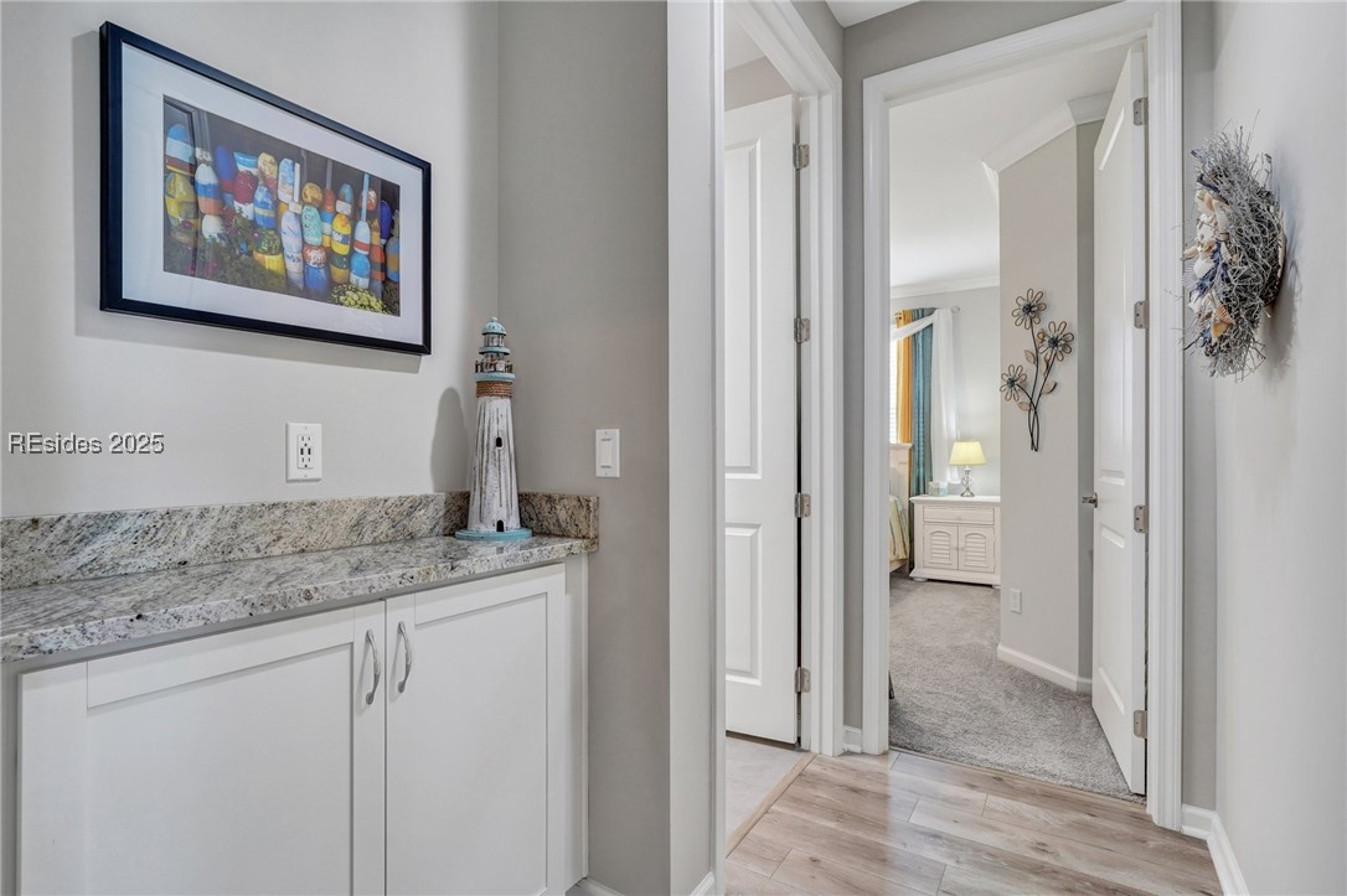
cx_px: 674
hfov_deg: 93.3
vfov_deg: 70.4
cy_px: 448
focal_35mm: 17
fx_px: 636
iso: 200
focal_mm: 17
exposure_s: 1/1.67
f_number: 11
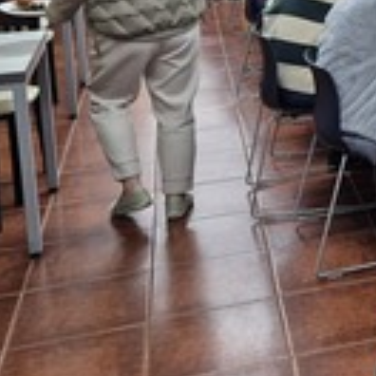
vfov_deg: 21.4
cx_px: 573
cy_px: -27
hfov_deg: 19.4
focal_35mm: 77
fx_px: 946
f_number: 1.8
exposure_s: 1/120
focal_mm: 5.4
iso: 250
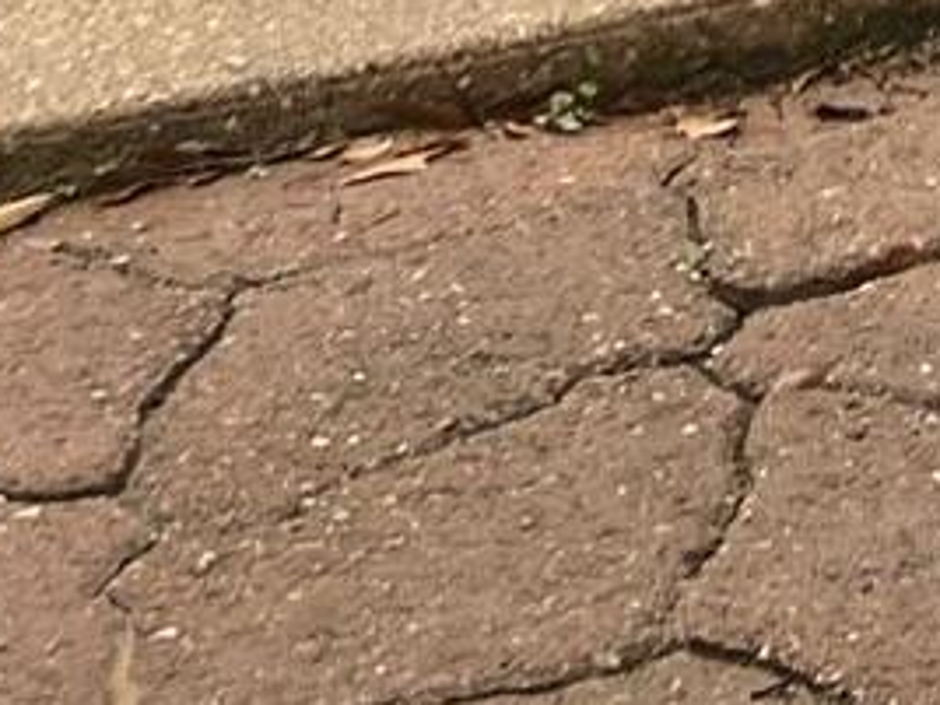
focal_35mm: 199
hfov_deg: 9.7
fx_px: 5404
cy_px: -1975
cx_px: 1242
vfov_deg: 6.3
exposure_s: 1/143
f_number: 1.5
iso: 40
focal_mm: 5.7
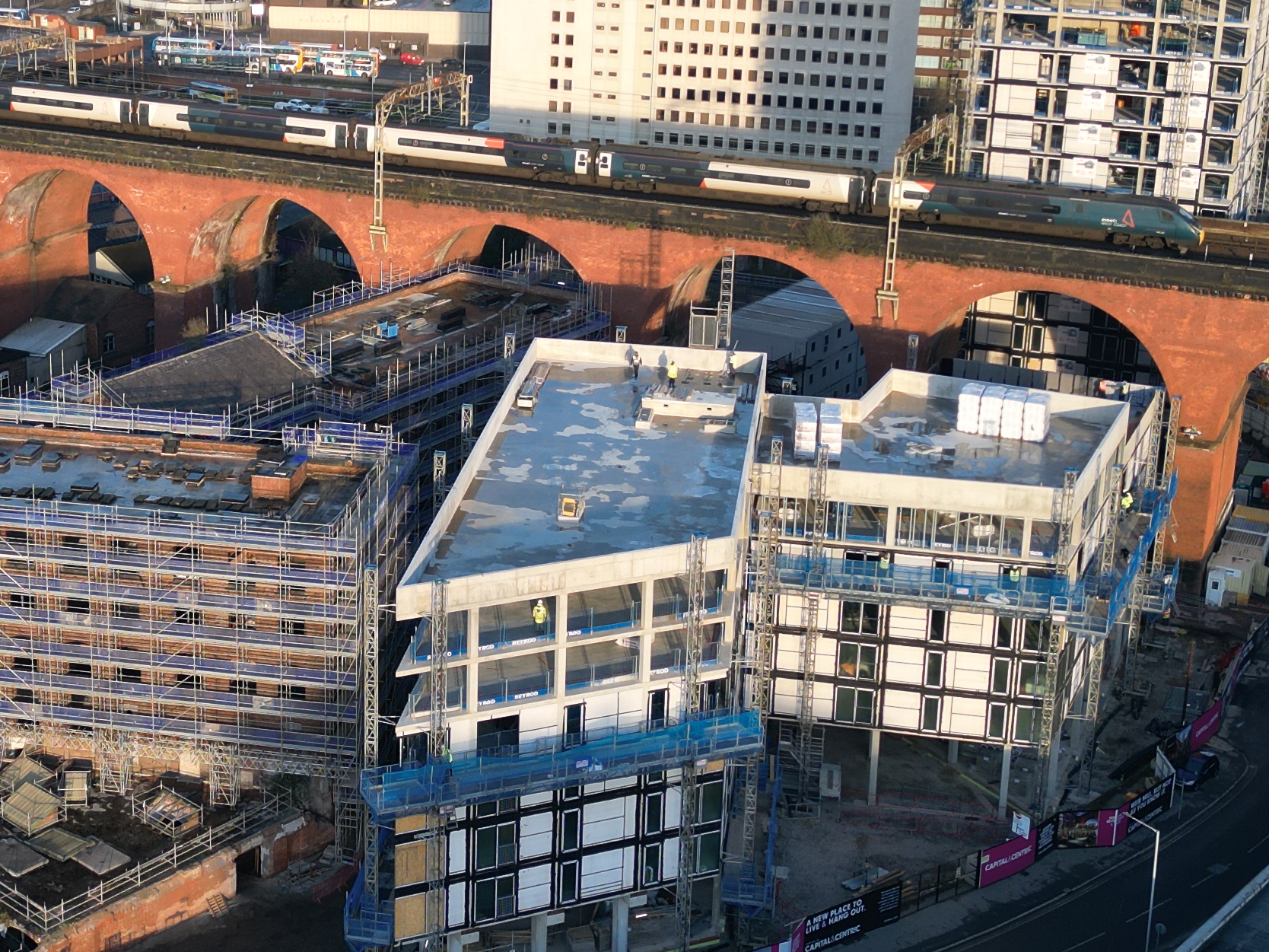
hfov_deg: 32.8
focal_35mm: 58
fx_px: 2126
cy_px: 329
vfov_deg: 25.1
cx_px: 364
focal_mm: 6.72
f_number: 1.7
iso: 110
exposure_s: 1/800
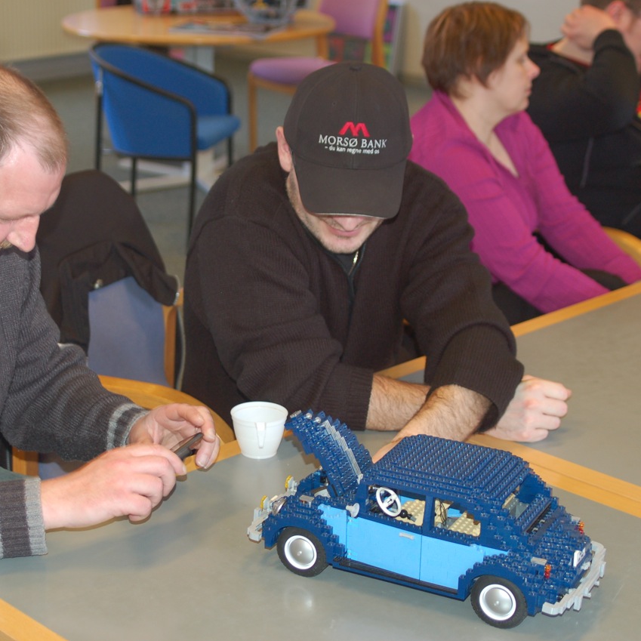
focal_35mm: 73
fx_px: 1529
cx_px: 217
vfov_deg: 23.7
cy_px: 320
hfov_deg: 23.6
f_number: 3.3
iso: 400
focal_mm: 38
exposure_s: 1/60
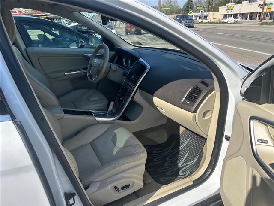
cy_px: 103
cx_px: 137
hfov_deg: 67.3
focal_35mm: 26
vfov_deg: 53.1
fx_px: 206
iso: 50
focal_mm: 5.7
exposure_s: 1/2252
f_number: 1.5
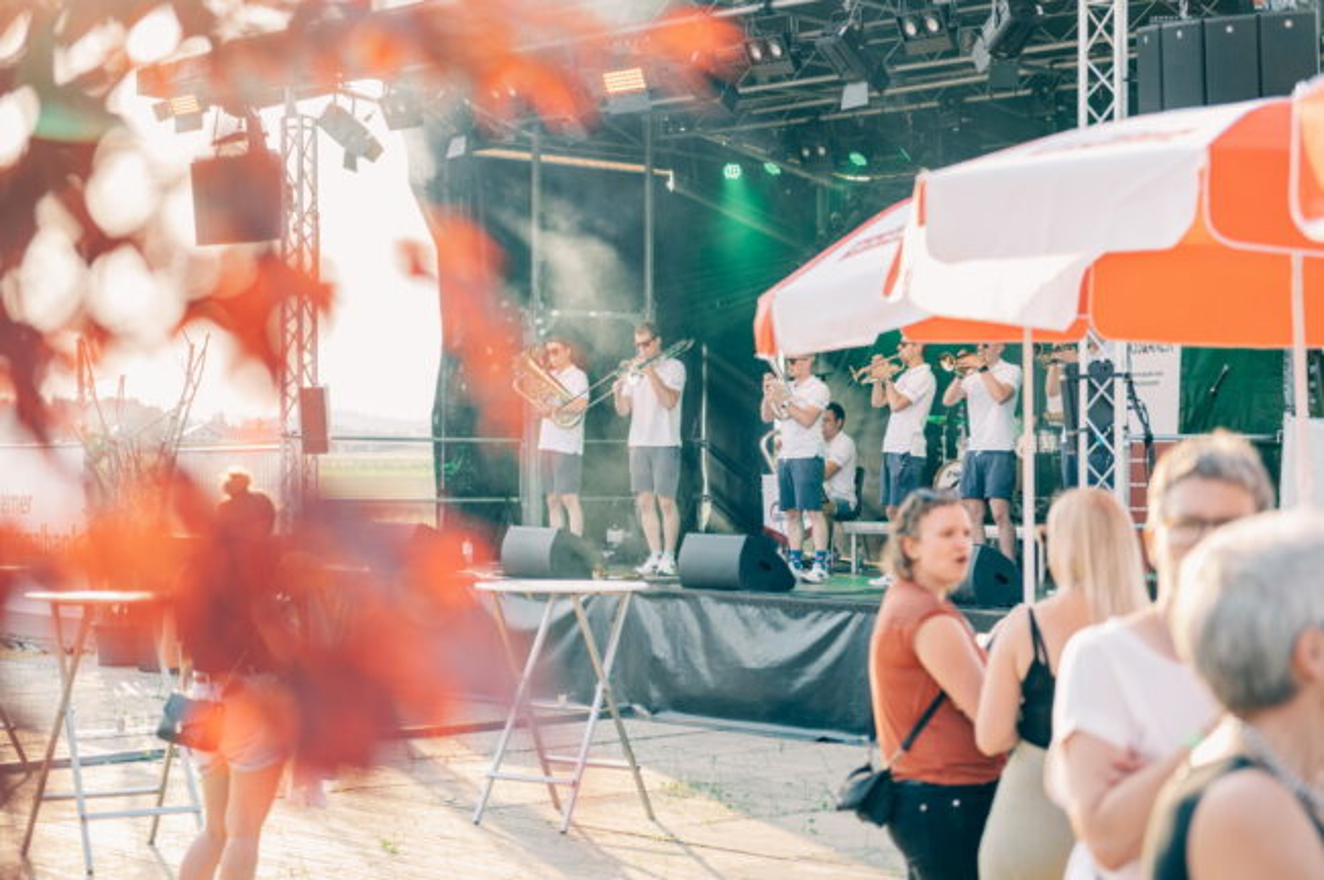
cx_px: 662
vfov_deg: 19.4
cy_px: 440
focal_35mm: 70
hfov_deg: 28.9
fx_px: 2572
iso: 100
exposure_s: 1/160
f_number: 2.8
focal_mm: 70
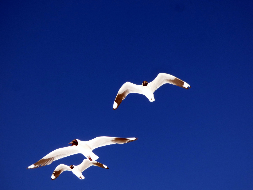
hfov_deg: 15.4
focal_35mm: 128
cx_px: 126
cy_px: 95
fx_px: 936
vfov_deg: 11.6
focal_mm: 20.96
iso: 100
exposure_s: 1/320
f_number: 5.1
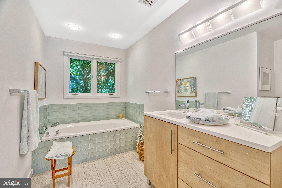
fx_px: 125
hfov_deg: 96.7
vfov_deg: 73.8
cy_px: 94
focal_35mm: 16
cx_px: 141
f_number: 7.1
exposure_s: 1/30
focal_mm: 16
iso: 1250
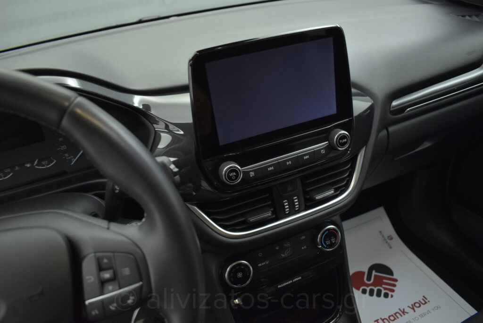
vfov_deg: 48.0
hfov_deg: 67.4
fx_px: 362
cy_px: 162
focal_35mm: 27
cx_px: 242
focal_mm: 18
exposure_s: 1/60
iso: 1600
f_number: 3.5
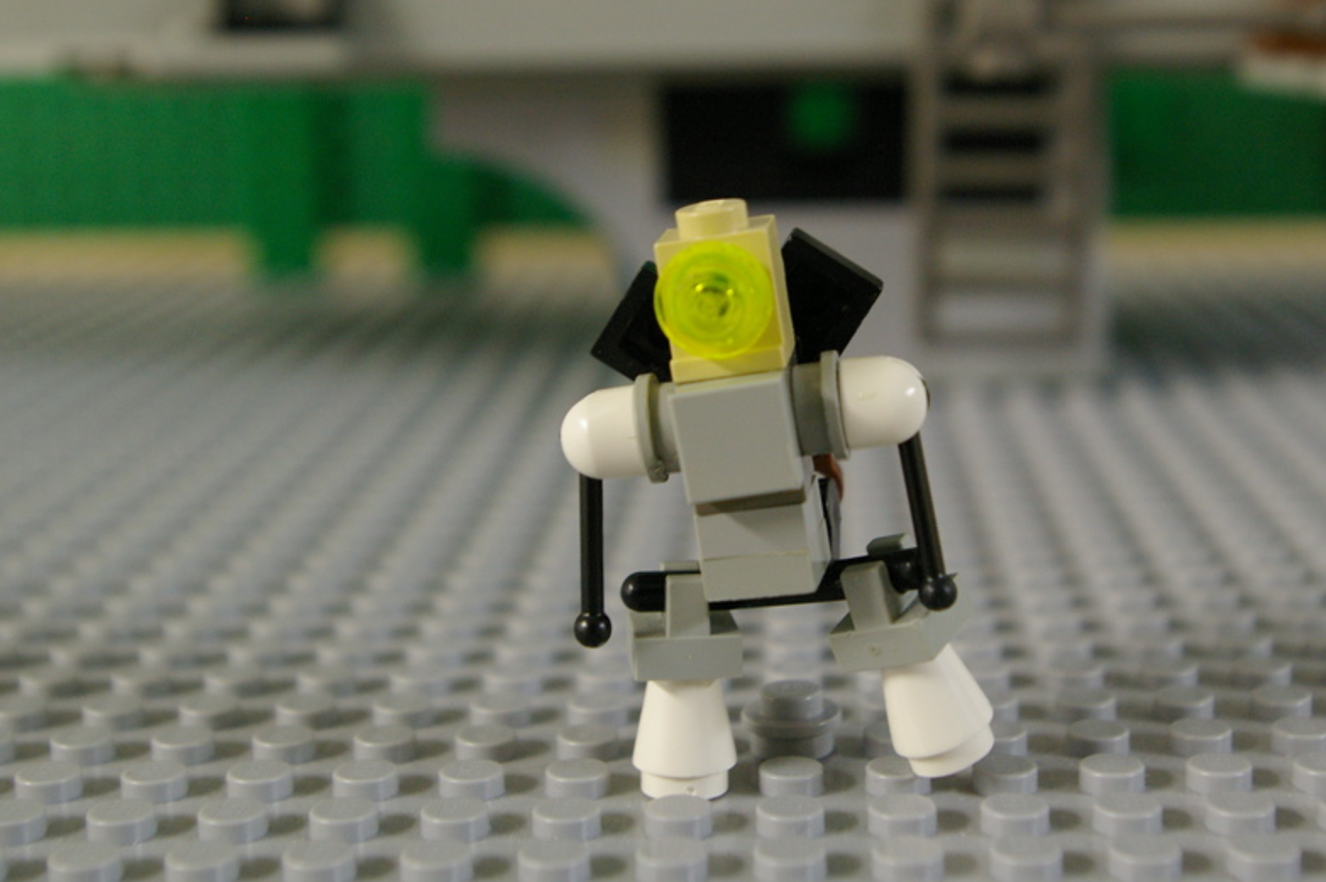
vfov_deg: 21.0
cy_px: 349
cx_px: 780
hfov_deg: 31.1
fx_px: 2380
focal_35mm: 65
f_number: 5.6
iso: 800
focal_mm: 33
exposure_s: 1/15
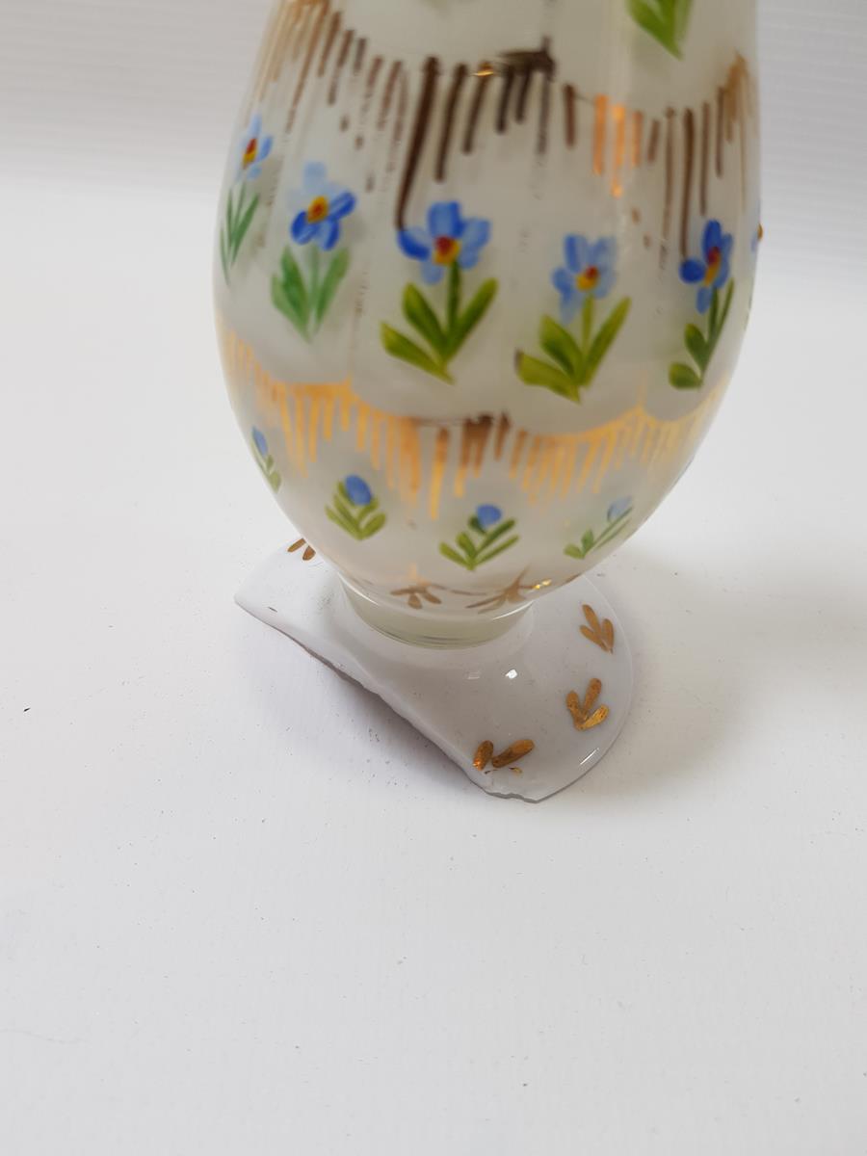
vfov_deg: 67.3
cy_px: 578
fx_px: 868
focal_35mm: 26
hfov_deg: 53.1
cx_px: 434
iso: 50
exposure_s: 1/100
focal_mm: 4.3
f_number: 1.7
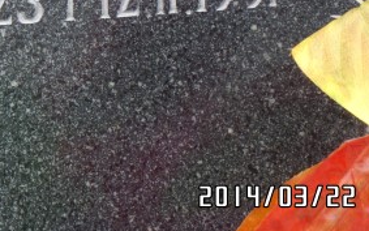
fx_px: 3400
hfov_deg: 6.2
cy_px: -72
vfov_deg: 3.9
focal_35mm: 338
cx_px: 94
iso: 240
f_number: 4.2
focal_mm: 25.2
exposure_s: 1/60
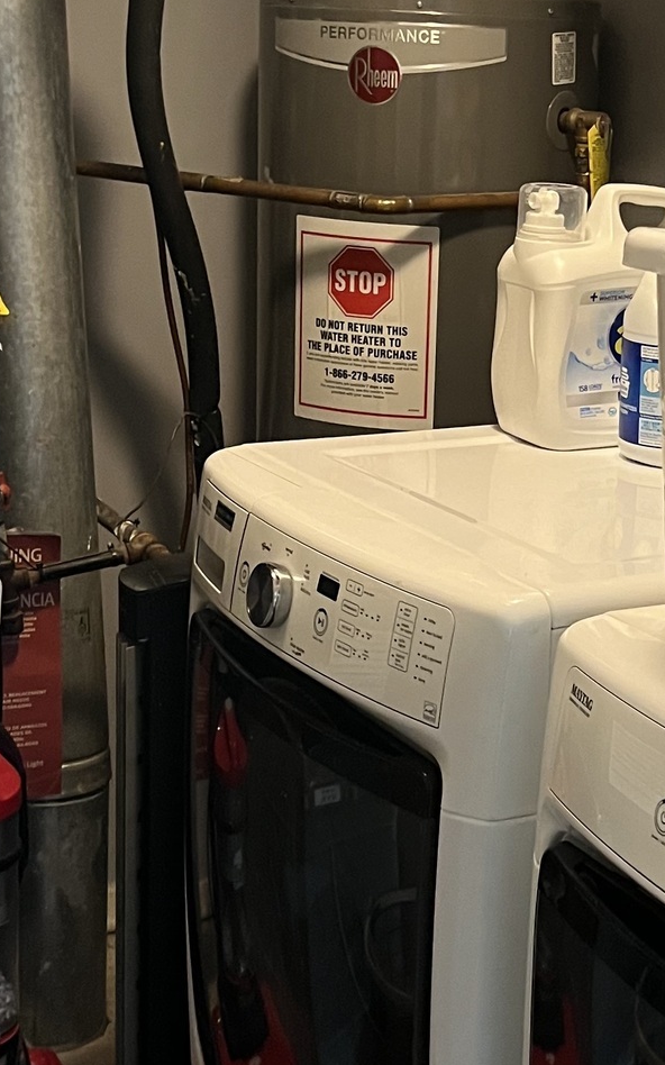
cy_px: 549
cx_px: 513
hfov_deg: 19.3
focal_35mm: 67
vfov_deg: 30.6
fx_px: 1944
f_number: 1.5
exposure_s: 1/40
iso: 500
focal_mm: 5.7
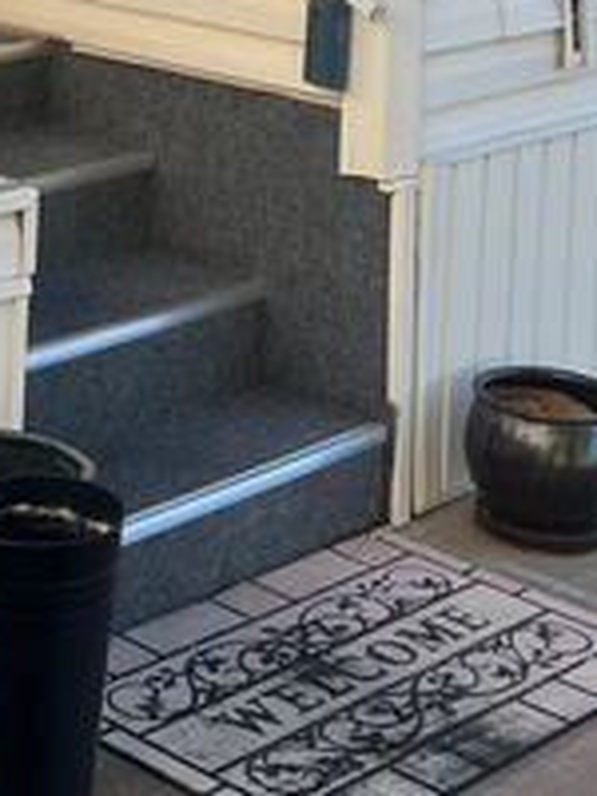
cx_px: 139
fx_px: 2300
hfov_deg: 14.7
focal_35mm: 100
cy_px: -410
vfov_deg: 17.6
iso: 50
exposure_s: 1/1058
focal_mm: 5.7
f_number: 1.5
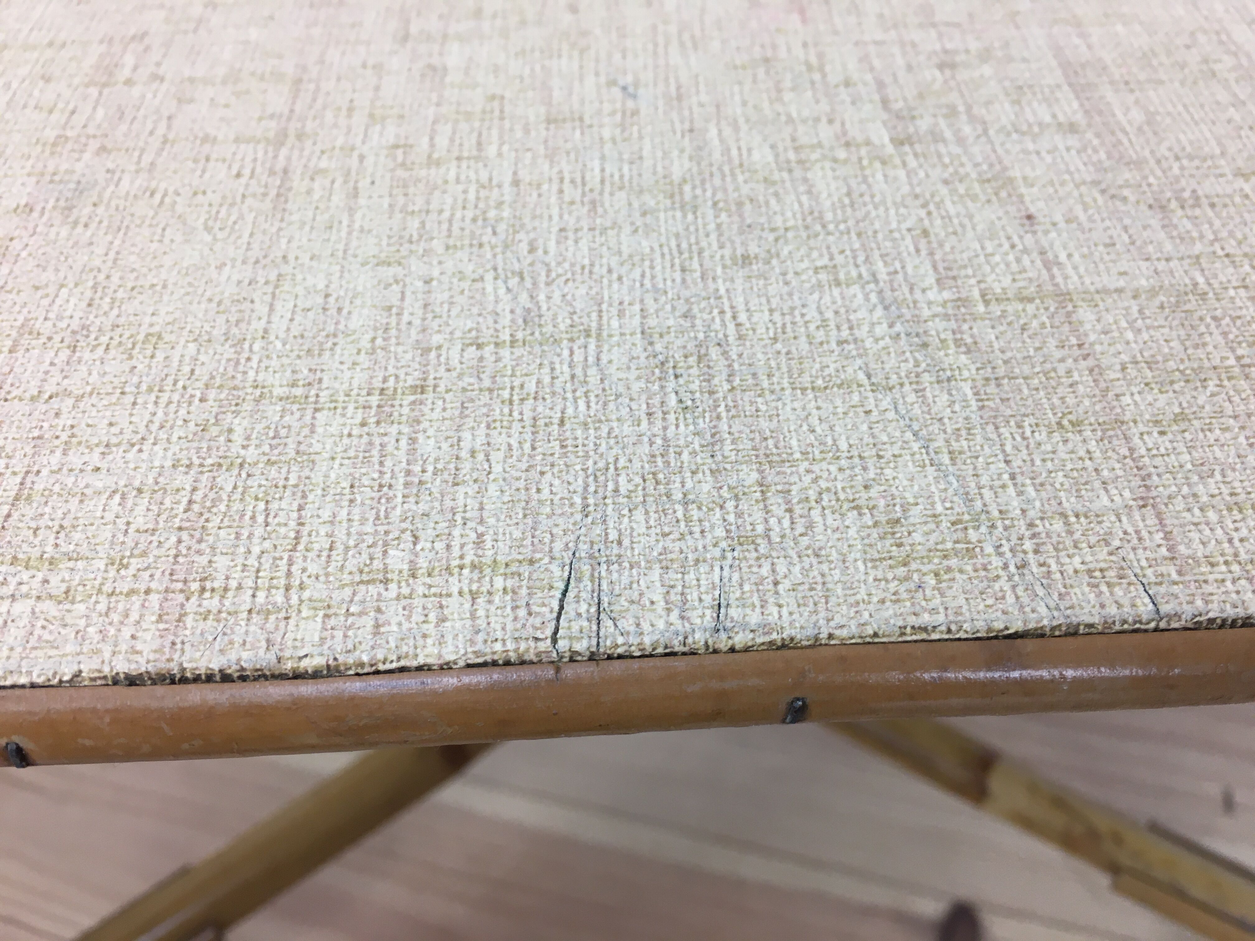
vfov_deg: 48.2
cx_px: 628
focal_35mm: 29
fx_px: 1051
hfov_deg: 61.7
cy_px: 470
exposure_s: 1/33
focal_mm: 4.15
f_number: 2.2
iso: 32
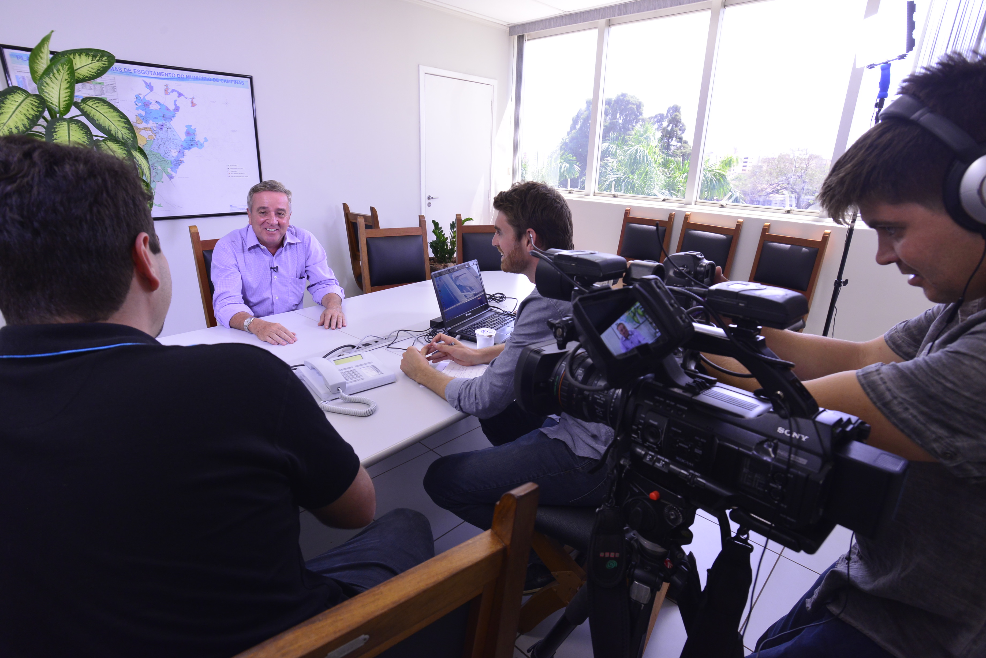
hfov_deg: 93.3
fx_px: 466
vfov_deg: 70.5
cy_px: 329
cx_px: 493
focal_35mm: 17
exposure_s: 1/100
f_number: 8
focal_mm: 17
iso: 1600
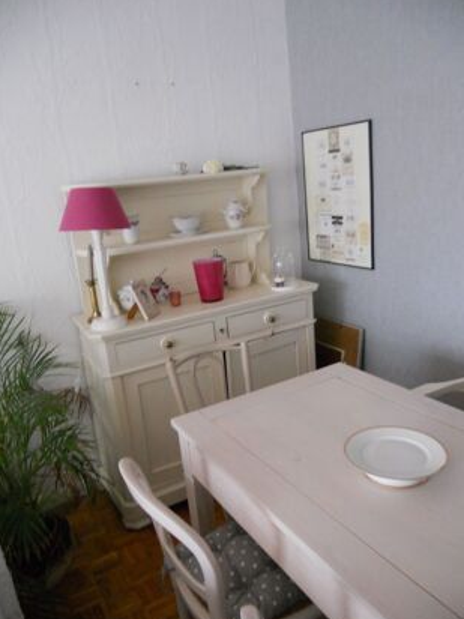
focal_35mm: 28
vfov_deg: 63.4
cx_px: 236
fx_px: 500
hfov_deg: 49.7
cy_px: 313
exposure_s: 1/30
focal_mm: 4.9
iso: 400
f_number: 3.2
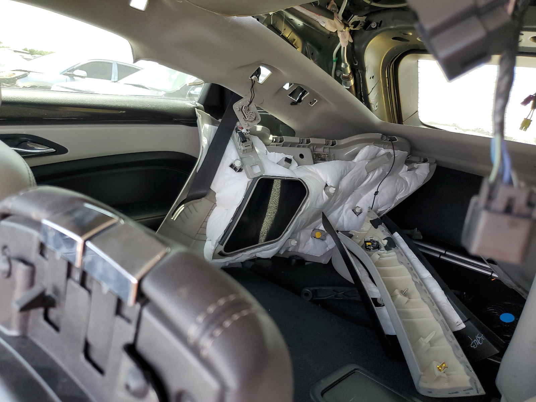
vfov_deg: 53.1
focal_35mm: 26
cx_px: 268
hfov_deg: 67.3
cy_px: 201
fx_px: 403
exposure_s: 1/120
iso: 70
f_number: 1.5
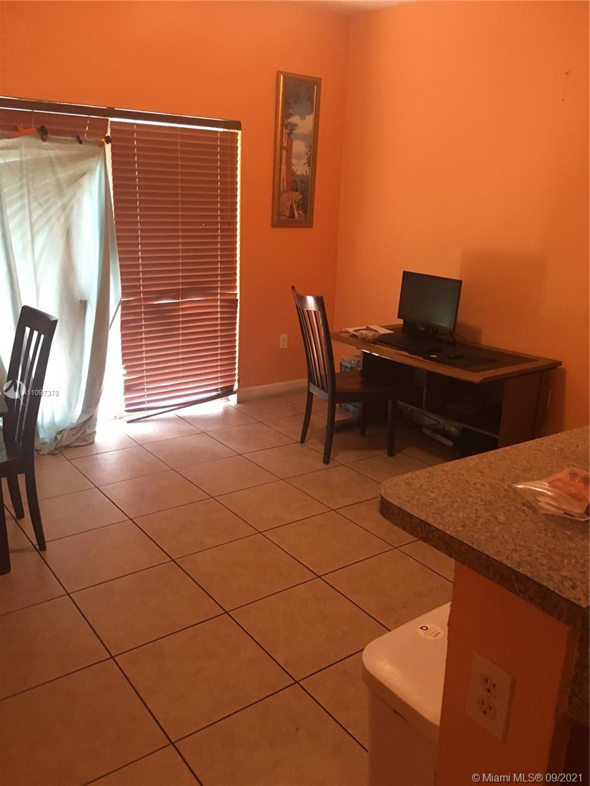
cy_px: 393
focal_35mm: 29
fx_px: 659
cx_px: 295
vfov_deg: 61.7
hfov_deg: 48.2
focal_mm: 4.15
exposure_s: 1/30
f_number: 2.2
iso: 160
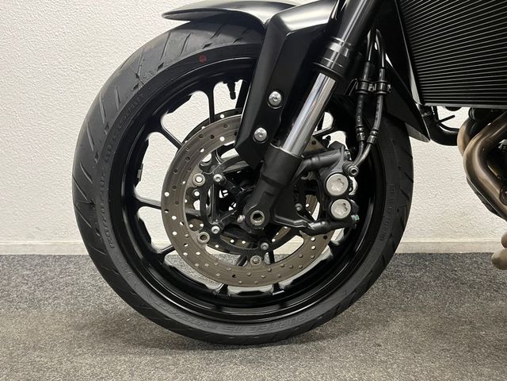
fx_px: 381
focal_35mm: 26
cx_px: 254
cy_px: 190
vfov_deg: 53.1
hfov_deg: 67.3
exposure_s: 1/50
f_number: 1.6
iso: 400
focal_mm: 5.1
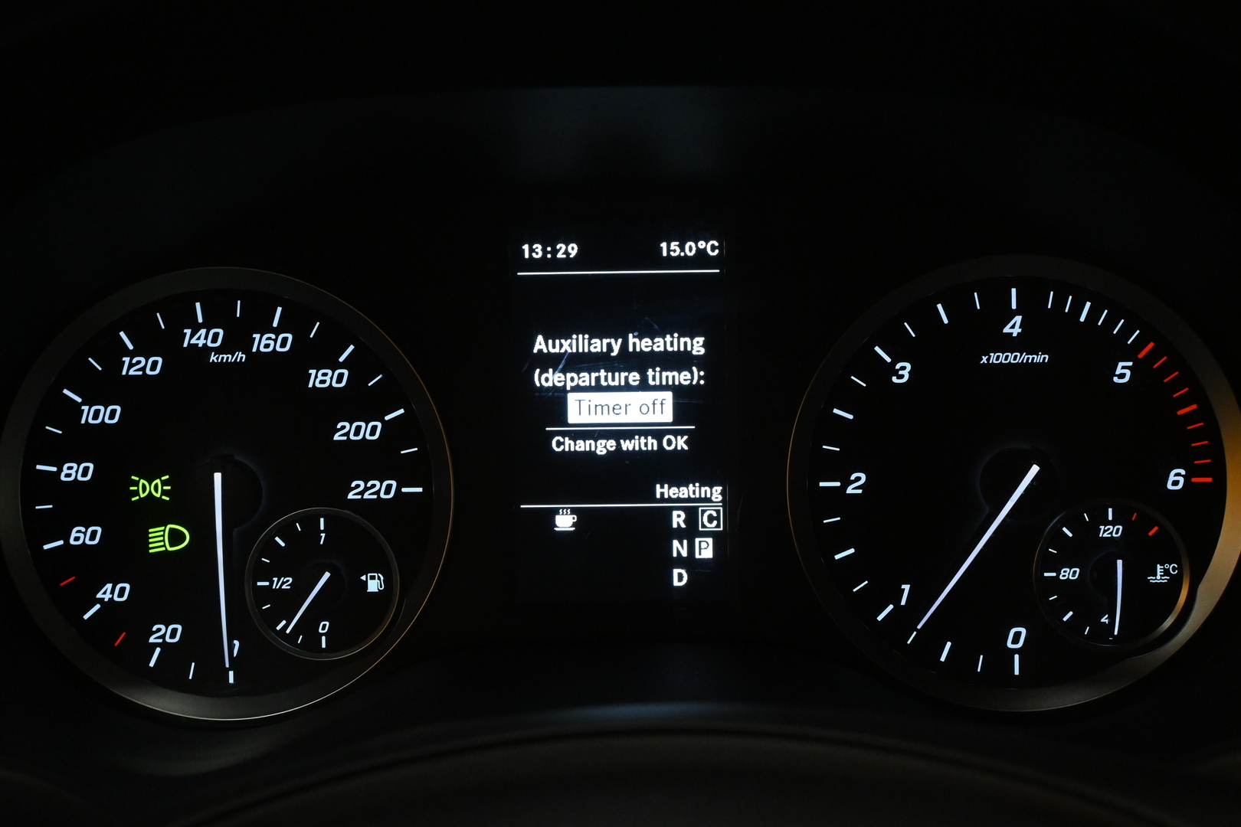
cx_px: 620
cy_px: 414
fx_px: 1680
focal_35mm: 49
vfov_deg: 27.7
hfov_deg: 40.5
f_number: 11
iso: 4500
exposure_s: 1/50
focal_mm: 32.5
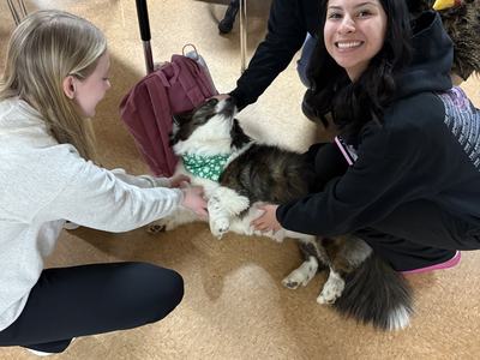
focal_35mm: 26
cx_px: 240
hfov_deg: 67.3
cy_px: 180
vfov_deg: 53.1
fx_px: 361
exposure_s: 1/60
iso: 400
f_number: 1.6
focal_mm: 5.96
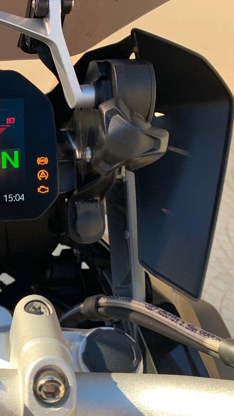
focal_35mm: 46
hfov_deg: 23.7
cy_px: 233
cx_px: -45
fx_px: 508
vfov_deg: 44.5
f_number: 1.8
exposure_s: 1/260
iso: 25
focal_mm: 4.25
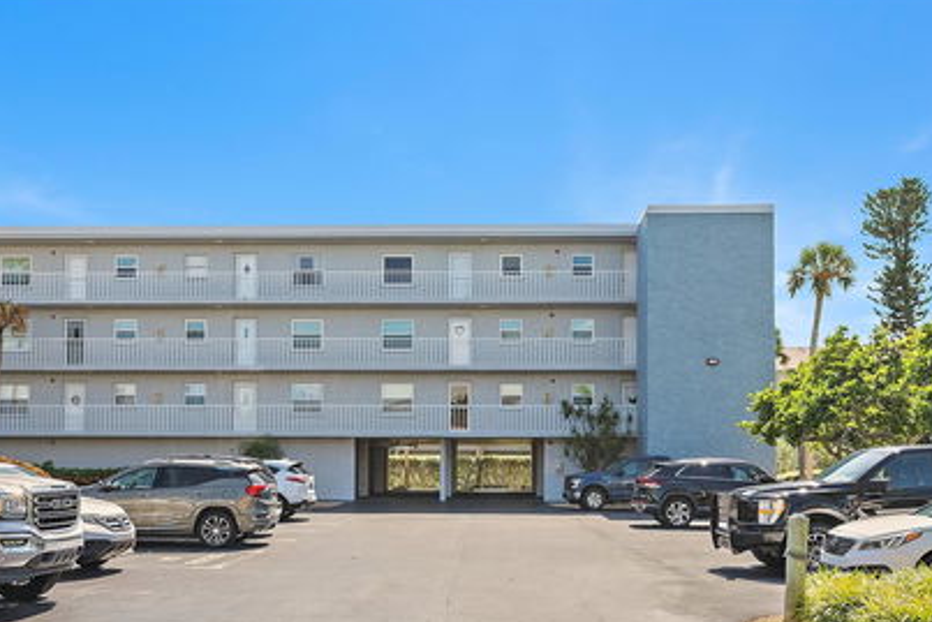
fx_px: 984
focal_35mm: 38
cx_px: 461
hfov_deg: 50.7
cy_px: 356
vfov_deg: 35.0
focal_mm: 32
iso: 1250
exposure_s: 1/1250
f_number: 8
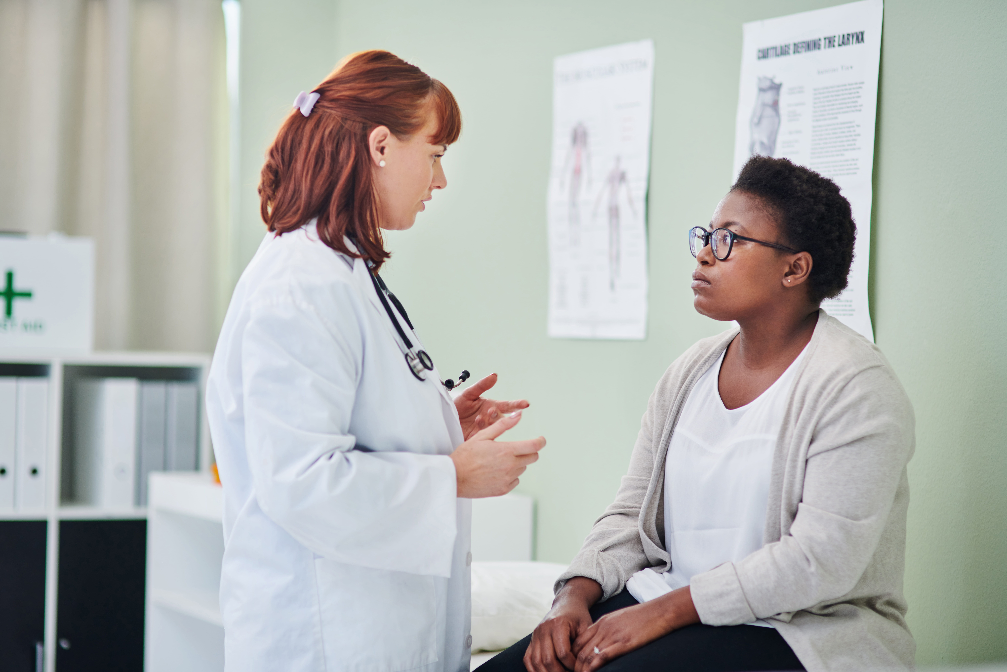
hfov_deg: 23.9
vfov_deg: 16.1
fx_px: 2377
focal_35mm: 85
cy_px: 336
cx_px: 504
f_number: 2
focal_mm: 85
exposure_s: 1/200
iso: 320
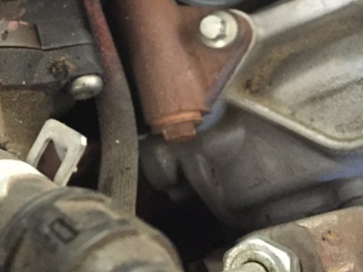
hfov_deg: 30.7
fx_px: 619
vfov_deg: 23.7
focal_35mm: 59
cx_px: 12
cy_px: -1
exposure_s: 1/17
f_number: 2.2
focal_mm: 4.15
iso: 400
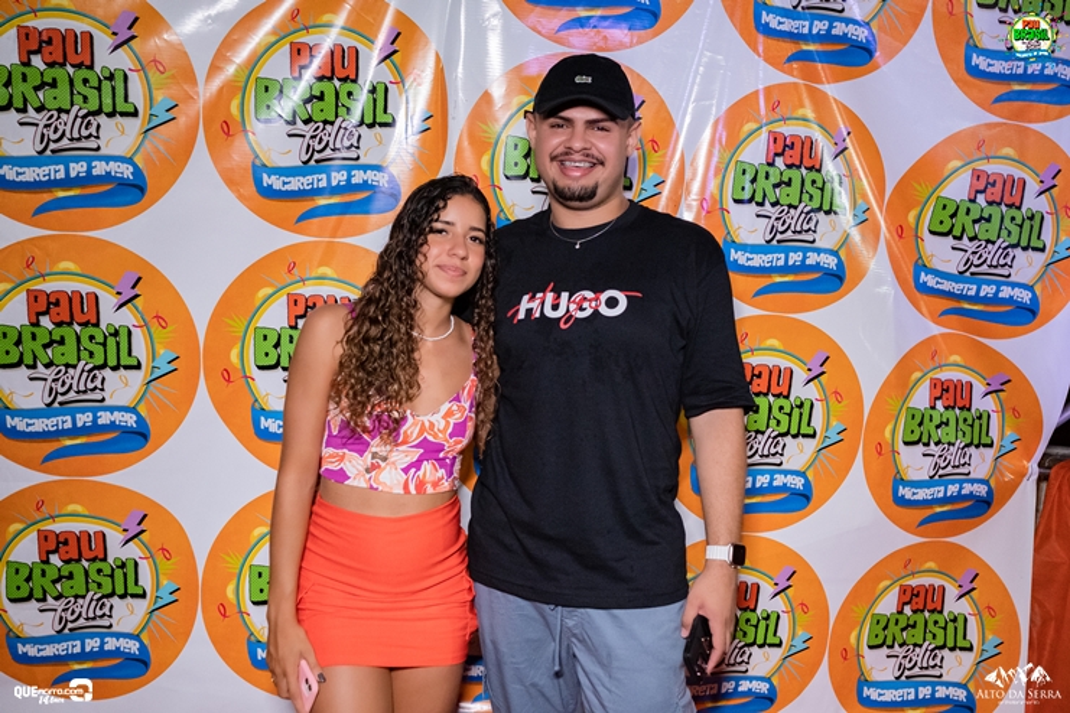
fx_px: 1070
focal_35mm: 36
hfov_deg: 53.1
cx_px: 535
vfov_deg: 36.9
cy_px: 356
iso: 2500
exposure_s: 1/250
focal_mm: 24
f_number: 2.8
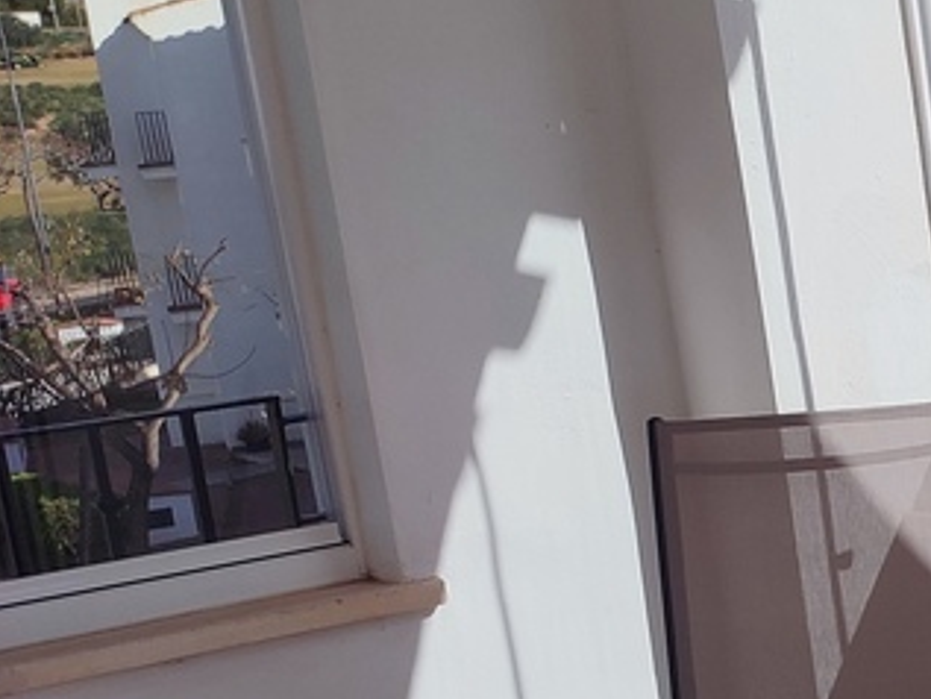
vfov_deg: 14.5
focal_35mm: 101
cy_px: 631
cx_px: 1877
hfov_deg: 15.4
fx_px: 2717
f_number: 1.9
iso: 50
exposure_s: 1/1303
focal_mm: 6.04
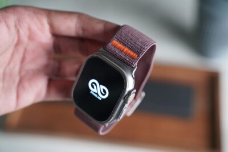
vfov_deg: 21.9
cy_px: 76
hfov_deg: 32.4
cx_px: 114
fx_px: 393
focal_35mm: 62
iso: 4000
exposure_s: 1/90
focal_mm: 62
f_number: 4
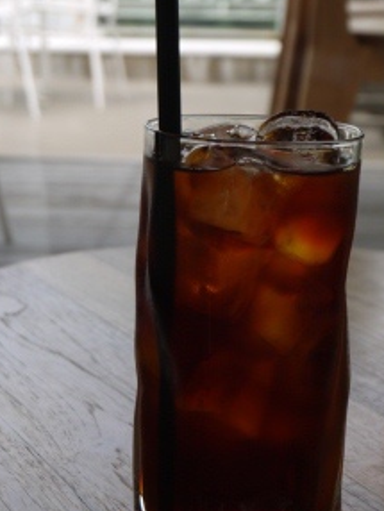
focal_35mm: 97
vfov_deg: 20.2
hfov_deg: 15.3
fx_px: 1433
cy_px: 223
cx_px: 161
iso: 160
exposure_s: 1/200
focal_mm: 31
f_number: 7.1
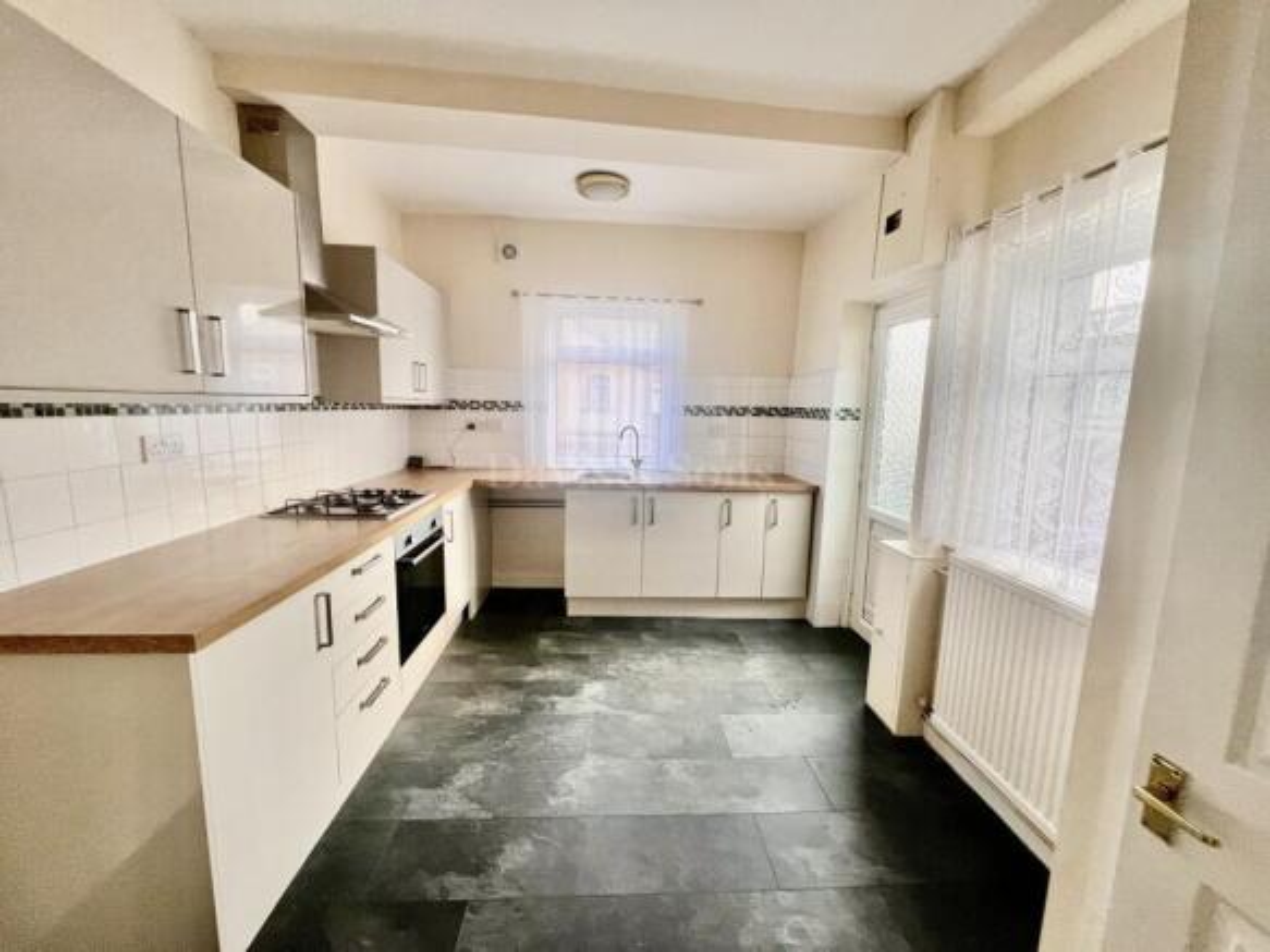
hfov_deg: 106.2
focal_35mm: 13
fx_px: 477
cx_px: 635
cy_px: 476
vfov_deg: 89.9
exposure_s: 1/99
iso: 80
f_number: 1.8
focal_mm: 1.57
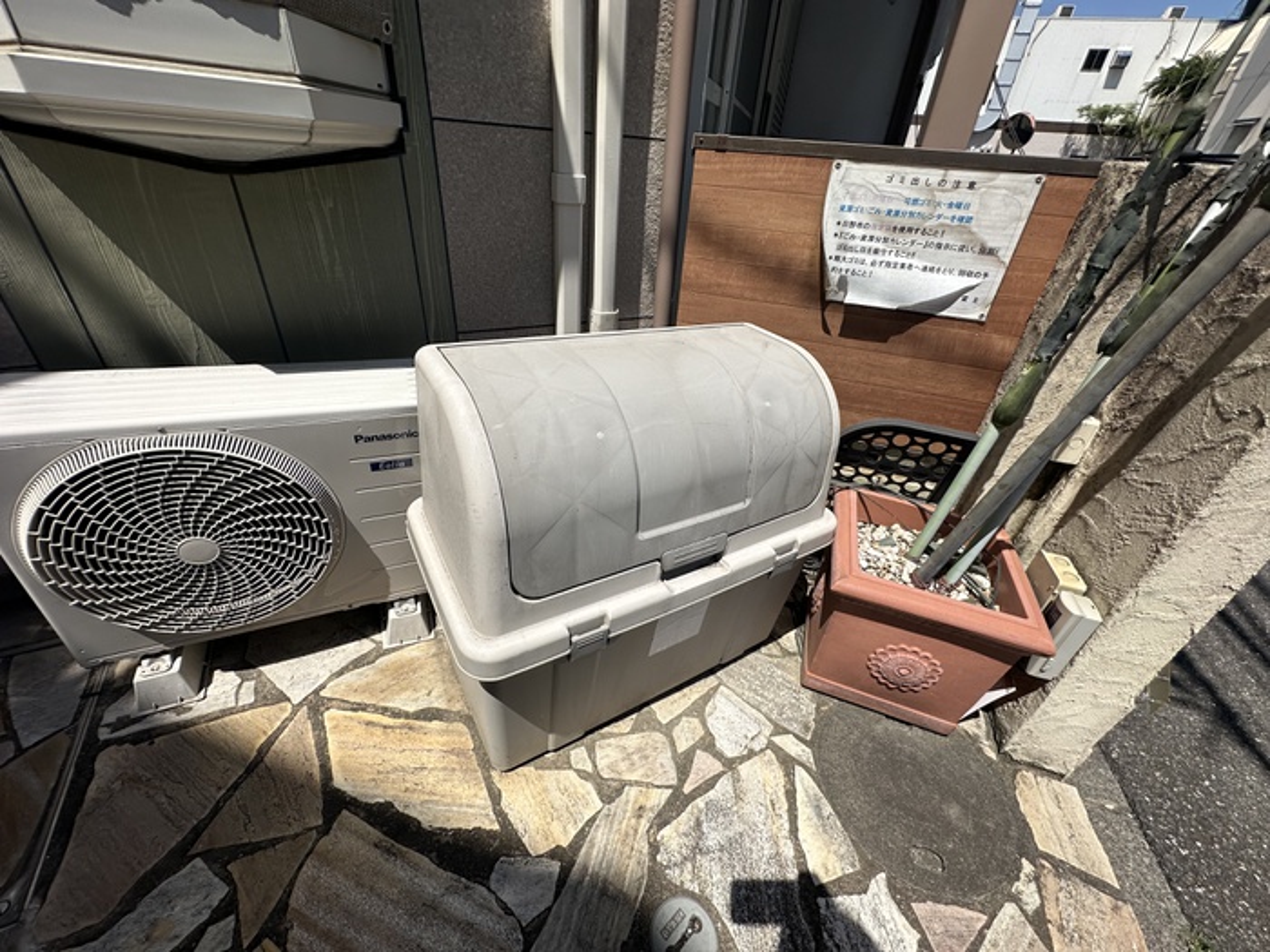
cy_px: 476
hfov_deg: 102.1
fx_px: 514
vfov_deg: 85.7
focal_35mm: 14
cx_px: 635
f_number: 2.2
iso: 50
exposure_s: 1/3040
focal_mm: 2.22
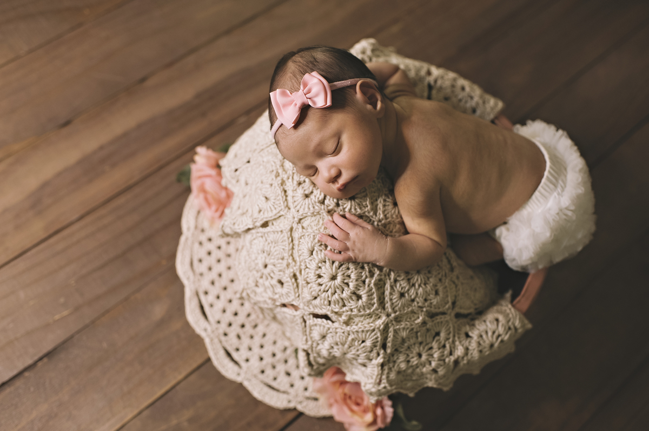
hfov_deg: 54.5
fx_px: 630
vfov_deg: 37.8
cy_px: 216
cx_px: 324
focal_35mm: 35
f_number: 2.5
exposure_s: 1/160
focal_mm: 35
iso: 500
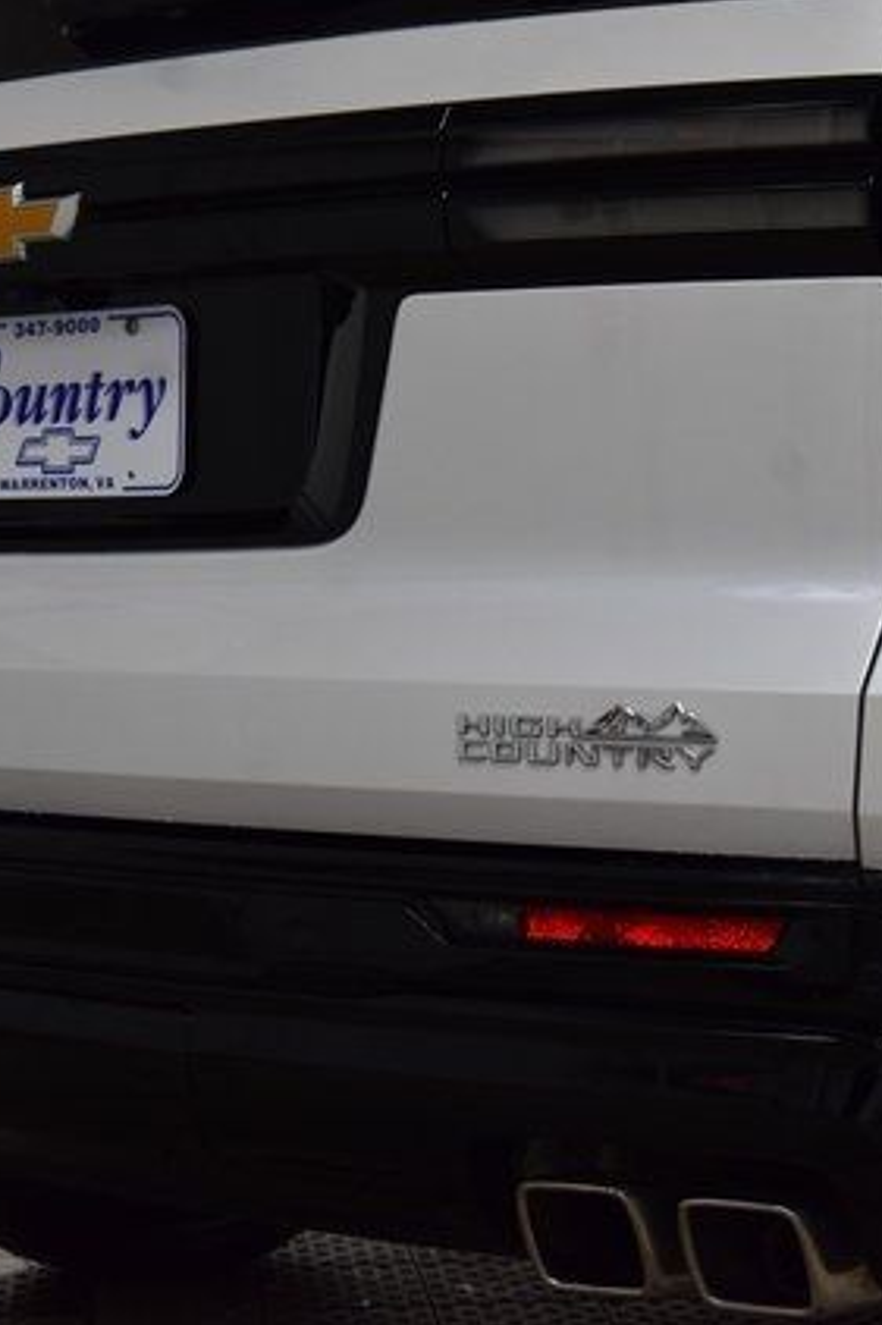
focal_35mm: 82
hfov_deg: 16.6
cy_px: 664
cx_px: 402
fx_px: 3016
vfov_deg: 24.8
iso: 1400
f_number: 8
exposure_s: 1/60
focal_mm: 36
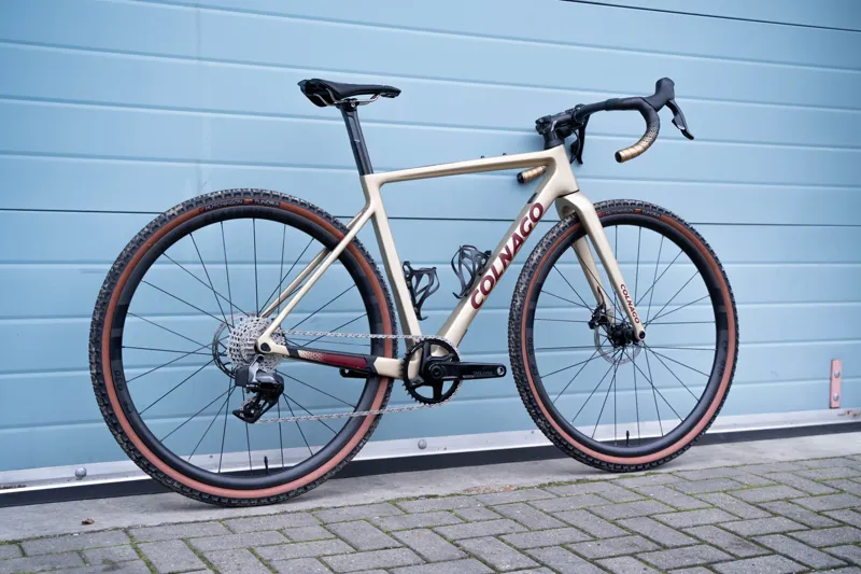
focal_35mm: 50
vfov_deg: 27.0
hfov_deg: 39.6
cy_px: 287
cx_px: 430
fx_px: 1196
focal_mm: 50
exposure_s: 1/500
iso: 500
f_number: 3.5
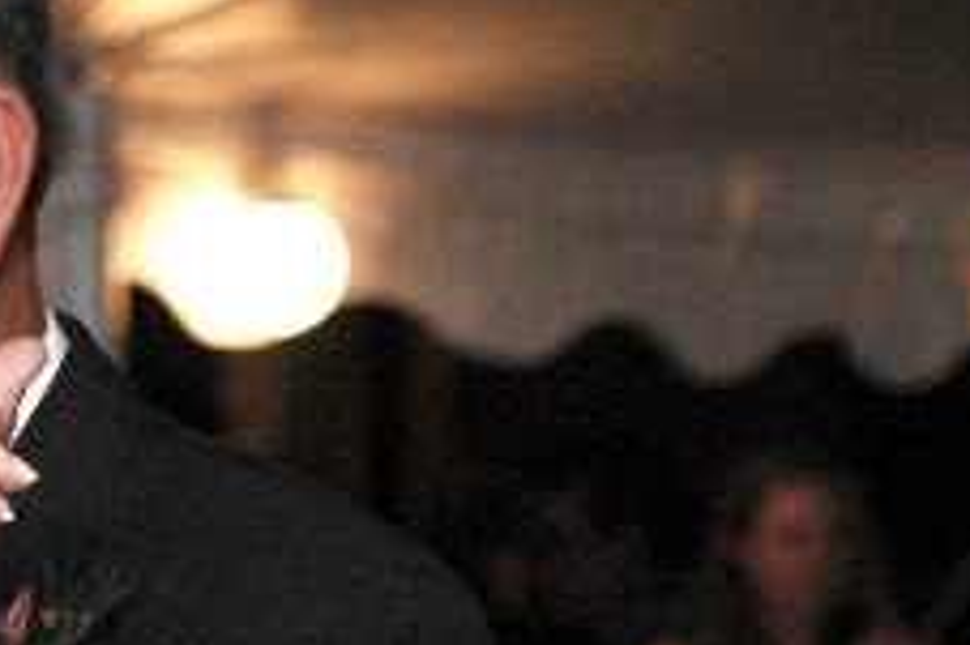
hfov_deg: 6.2
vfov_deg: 4.2
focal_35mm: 330
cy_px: 510
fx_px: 8885
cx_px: -333
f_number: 5.6
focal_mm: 78
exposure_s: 1/60
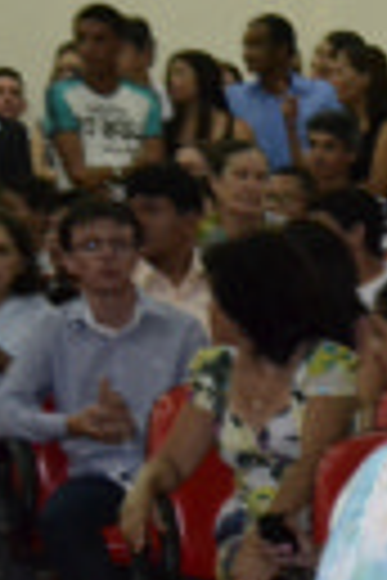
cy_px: 528
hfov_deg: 6.3
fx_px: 3272
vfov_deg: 10.1
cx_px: 1048
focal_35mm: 203
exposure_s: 1/60
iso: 3200
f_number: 5
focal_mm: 35
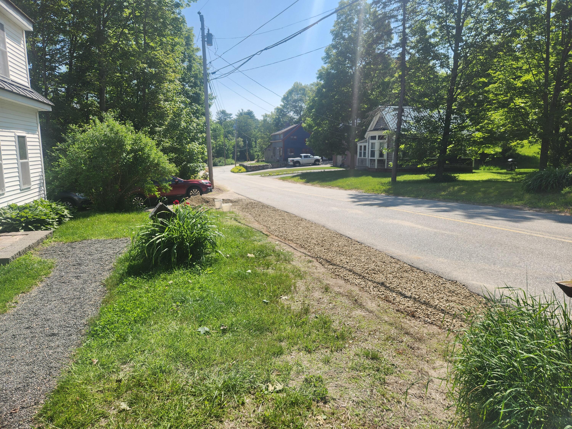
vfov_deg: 58.9
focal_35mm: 23
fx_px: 380
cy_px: 214
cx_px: 286
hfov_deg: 73.9
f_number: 1.8
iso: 20
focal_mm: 5.4
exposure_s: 1/1186
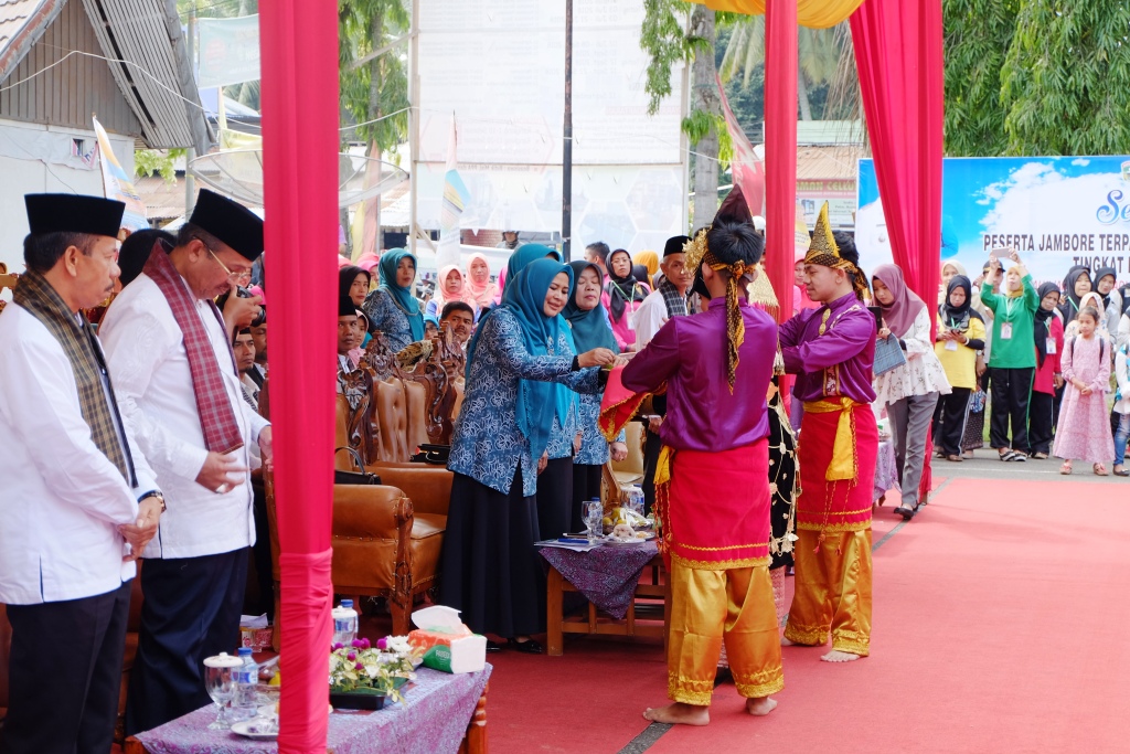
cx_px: 565
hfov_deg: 28.8
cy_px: 377
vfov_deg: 19.5
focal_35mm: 70
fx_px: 2197
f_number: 5.6
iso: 400
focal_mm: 46.7
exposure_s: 1/140
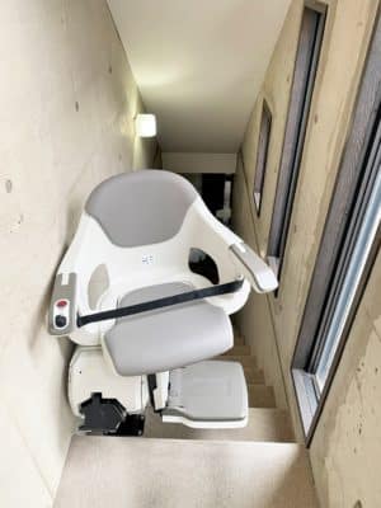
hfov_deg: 53.1
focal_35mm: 26
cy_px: 254
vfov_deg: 67.3
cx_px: 190
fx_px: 382
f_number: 1.8
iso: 50
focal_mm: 4.25
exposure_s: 1/121
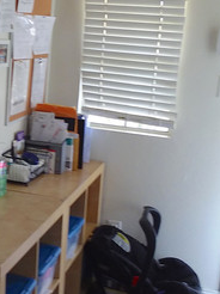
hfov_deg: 24.0
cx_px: 19
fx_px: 501
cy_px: 136
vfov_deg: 32.7
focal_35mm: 59
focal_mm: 2.47
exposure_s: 1/30
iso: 50
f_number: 1.9
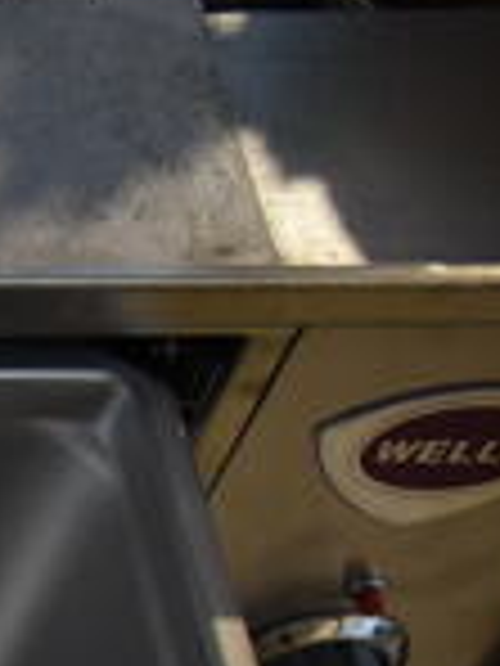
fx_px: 2061
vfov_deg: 17.2
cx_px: -811
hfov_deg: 11.0
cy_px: 886
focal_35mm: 107
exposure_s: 1/30
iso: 640
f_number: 3.5
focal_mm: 18
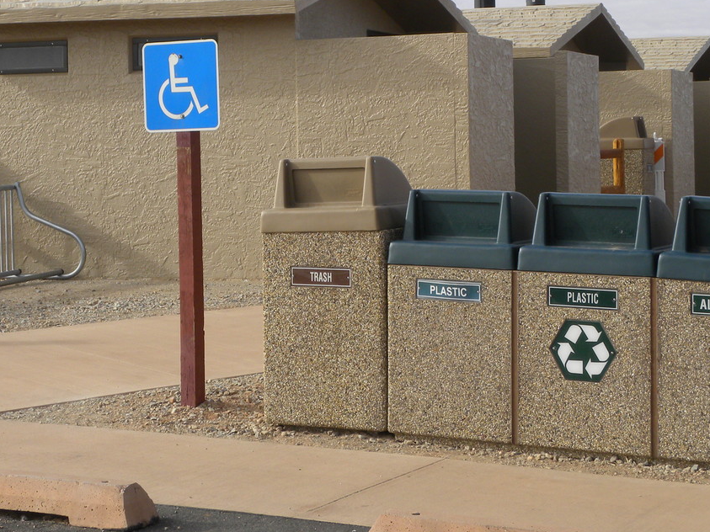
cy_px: 151
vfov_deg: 14.2
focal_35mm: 104
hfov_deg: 18.9
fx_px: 2133
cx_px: 261
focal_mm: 11.8
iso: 64
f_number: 5.6
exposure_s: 1/251
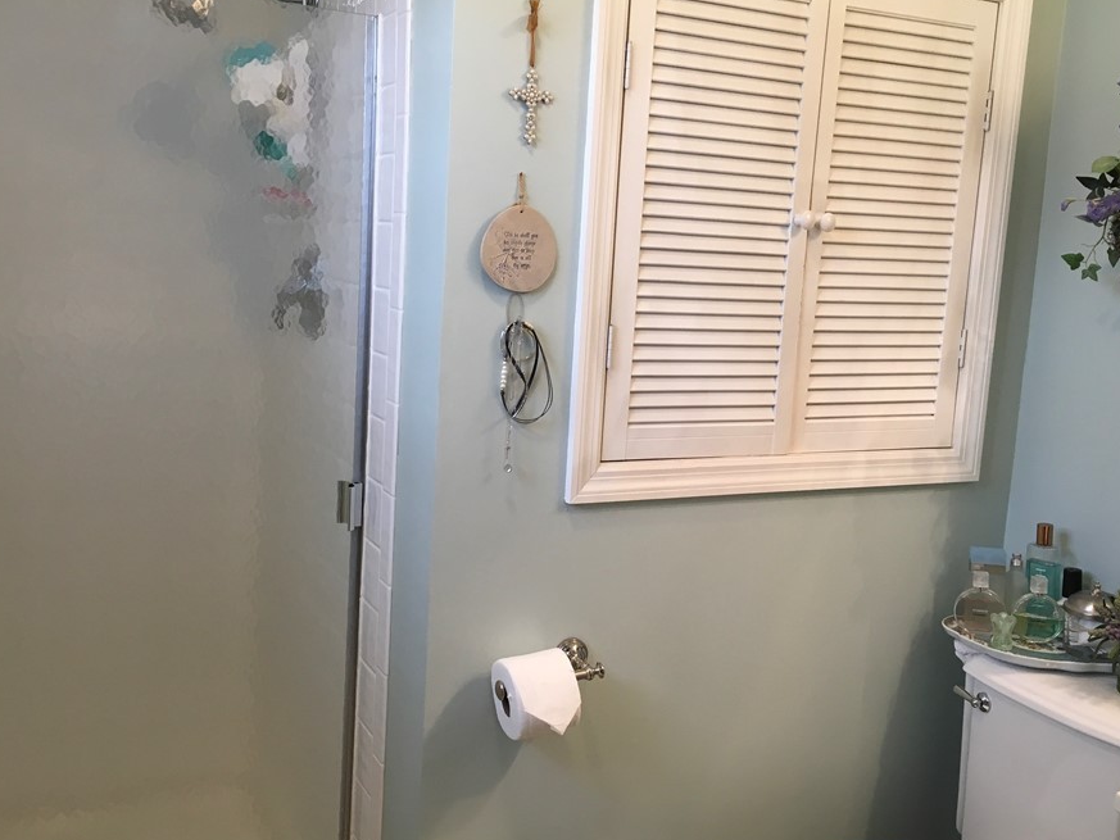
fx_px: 1100
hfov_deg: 53.9
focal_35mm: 34
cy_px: 398
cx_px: 517
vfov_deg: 41.8
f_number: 2.2
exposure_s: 1/30
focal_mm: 4.15
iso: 64
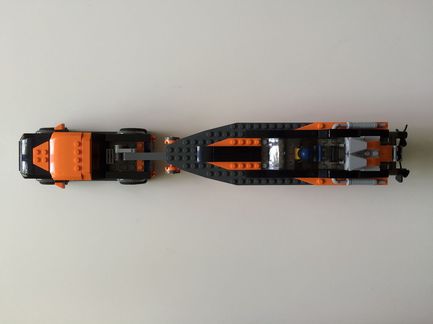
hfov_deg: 61.7
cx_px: 216
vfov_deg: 48.2
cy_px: 162
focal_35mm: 29
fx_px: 363
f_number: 2.2
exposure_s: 1/30
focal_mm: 4.15
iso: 50
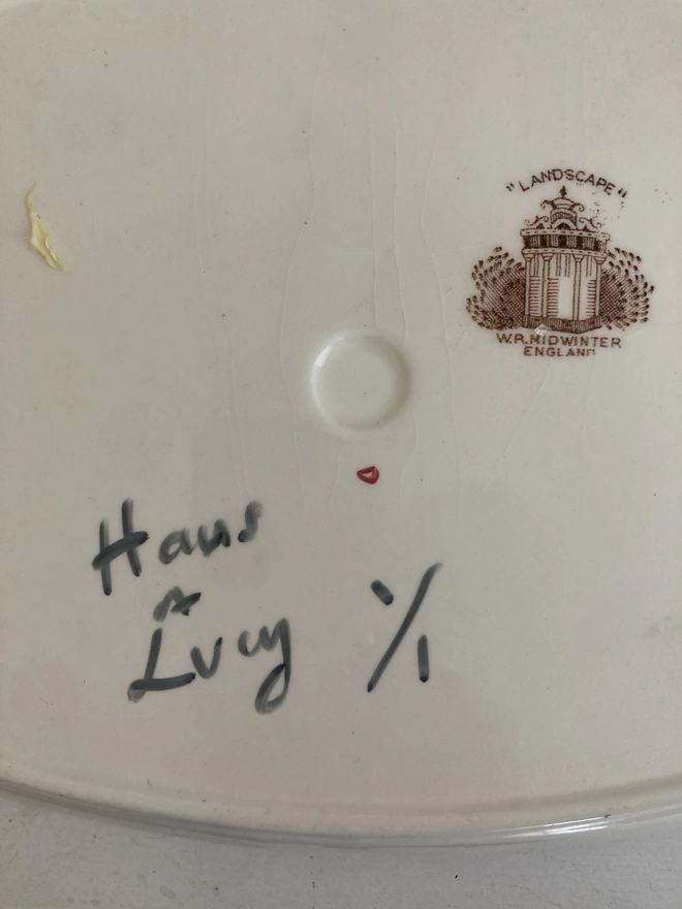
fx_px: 736
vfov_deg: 63.4
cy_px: 454
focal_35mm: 28
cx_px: 341
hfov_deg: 49.7
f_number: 1.8
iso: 160
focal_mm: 3.99
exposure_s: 1/50
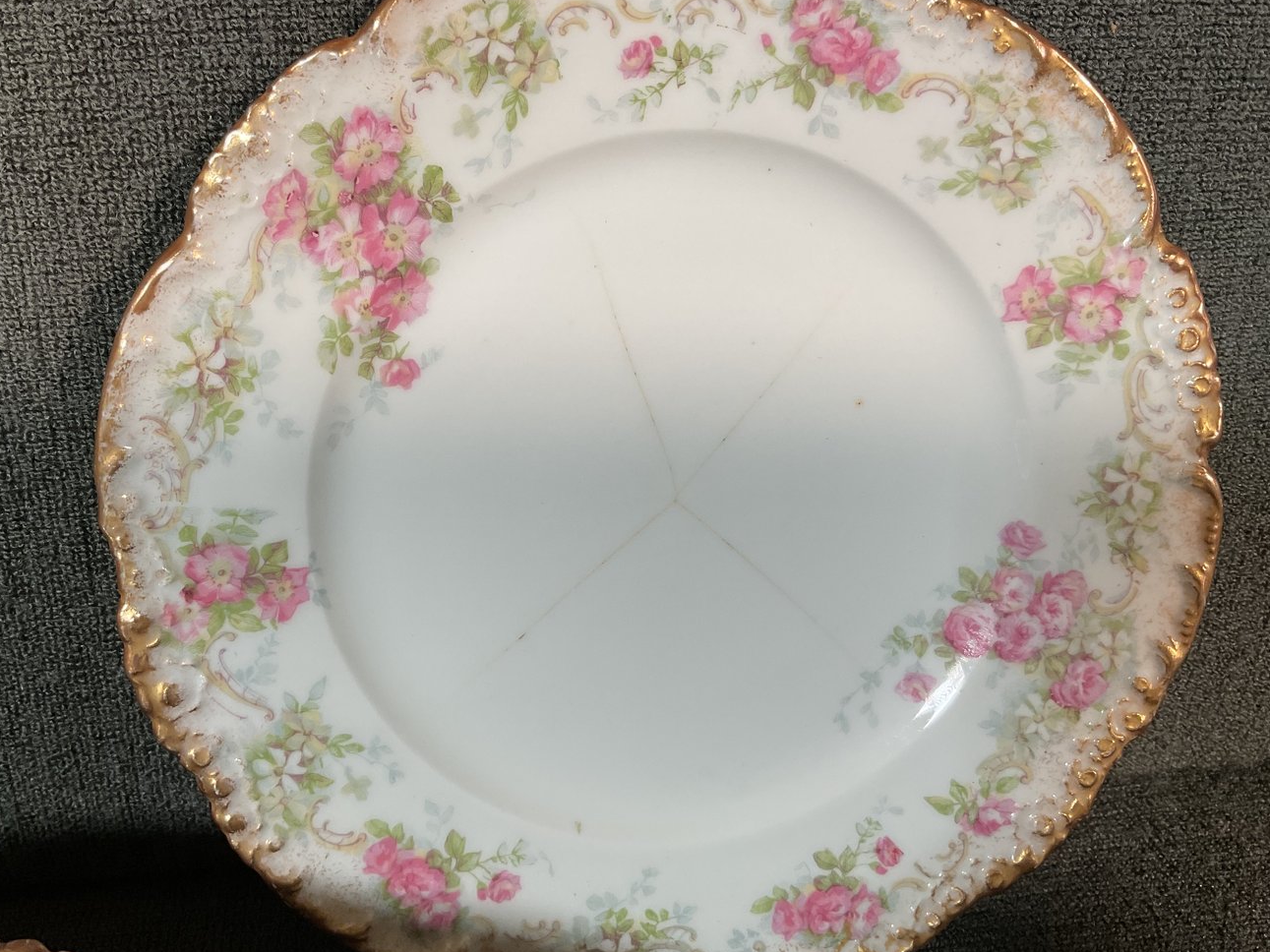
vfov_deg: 41.8
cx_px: 575
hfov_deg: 53.9
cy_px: 443
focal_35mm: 34
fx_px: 1247
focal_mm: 3
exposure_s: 1/60
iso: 40
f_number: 1.8
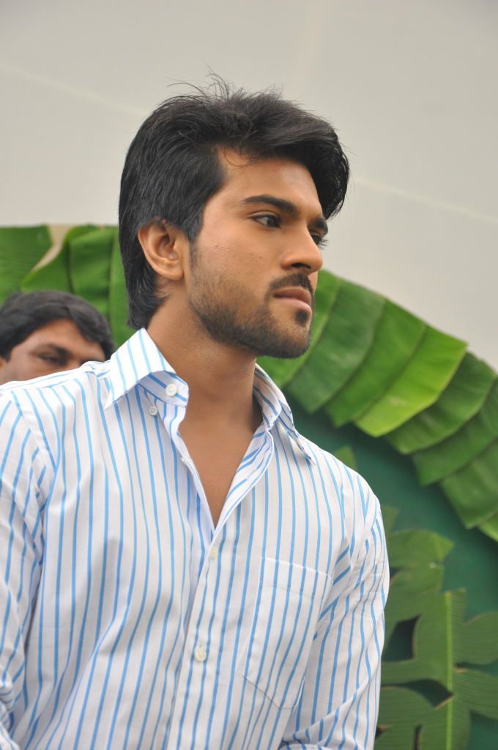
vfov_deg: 20.6
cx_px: 249
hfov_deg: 13.8
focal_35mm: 99
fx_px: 2060
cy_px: 375
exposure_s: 1/100
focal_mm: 66
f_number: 6.3
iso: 400
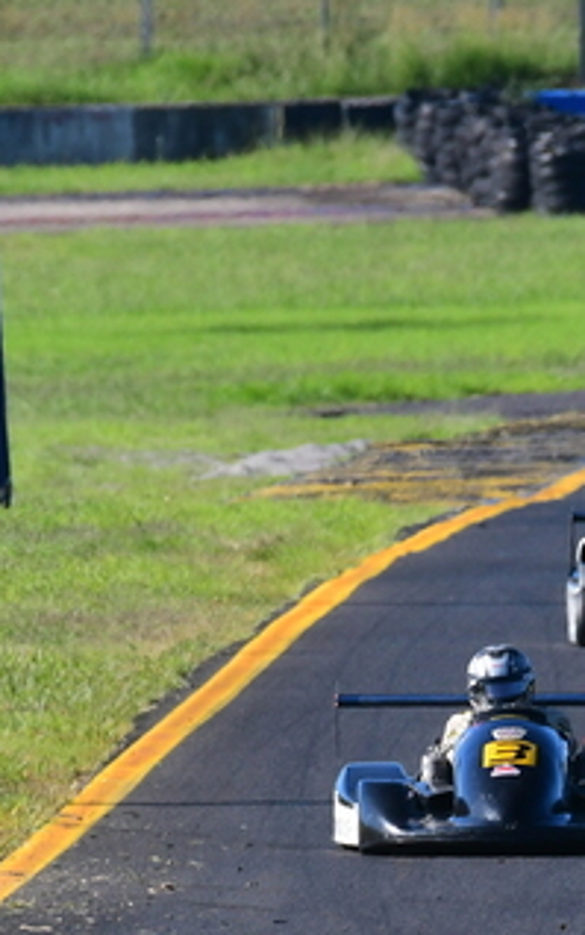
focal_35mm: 1923
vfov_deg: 1.1
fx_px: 49010
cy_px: 619
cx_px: 456
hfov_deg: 0.7
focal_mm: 500
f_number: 10
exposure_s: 1/640
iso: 500
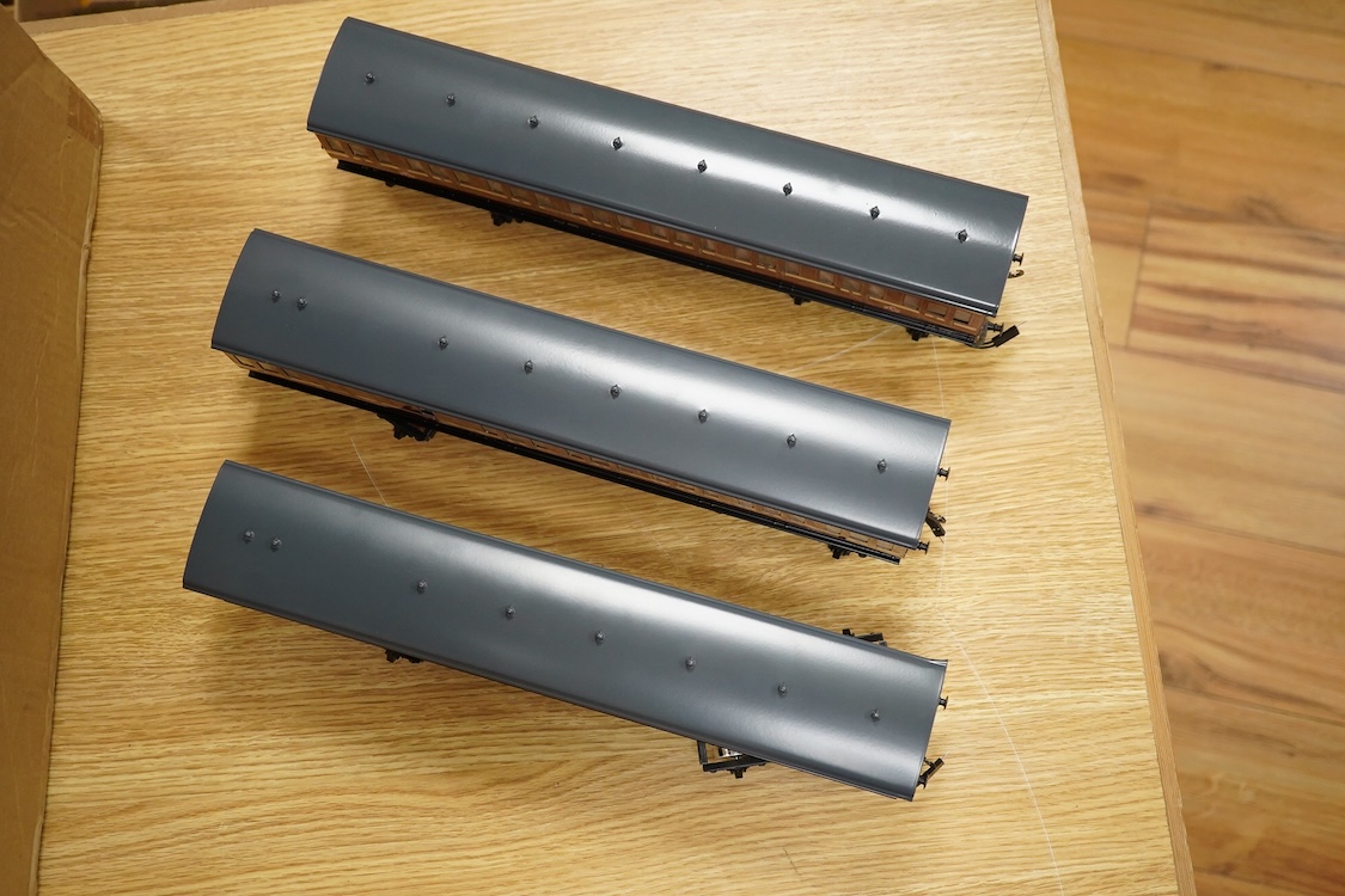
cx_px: 672
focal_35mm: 45
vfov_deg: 29.9
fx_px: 1681
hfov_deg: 43.6
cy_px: 448
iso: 2000
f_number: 5
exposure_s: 1/200
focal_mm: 30
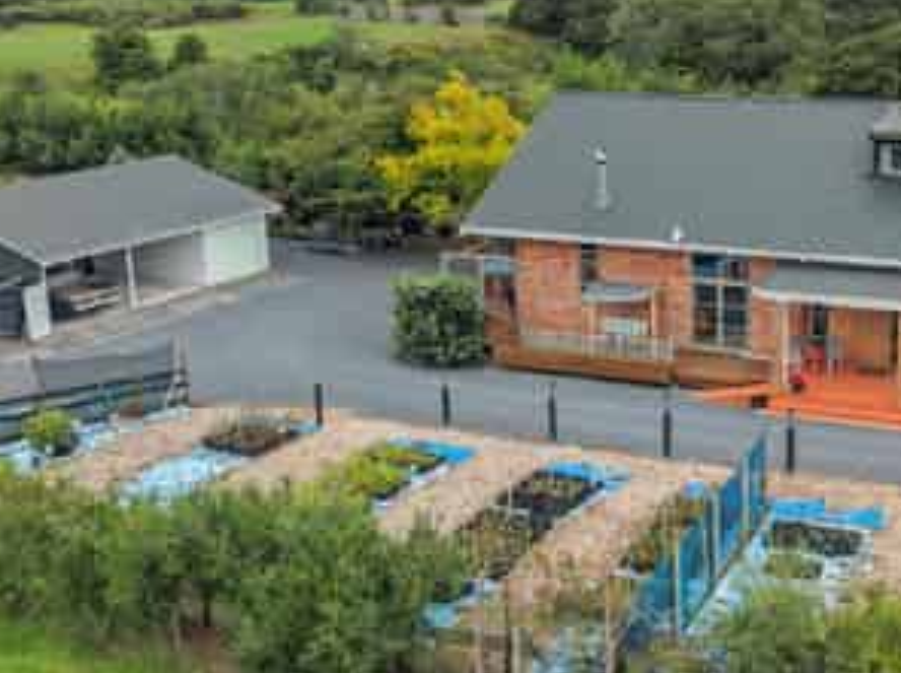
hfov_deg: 45.6
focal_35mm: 40
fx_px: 1039
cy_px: 263
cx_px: 650
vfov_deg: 35.7
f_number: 1.8
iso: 350
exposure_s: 1/4000
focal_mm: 8.67
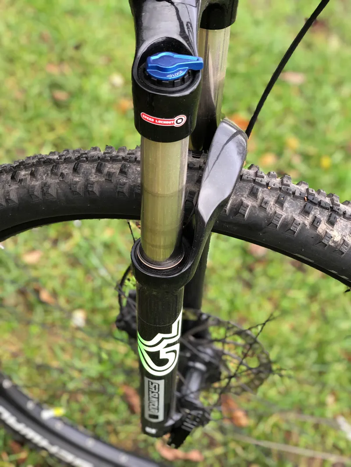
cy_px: 234
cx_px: 176
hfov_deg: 28.0
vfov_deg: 36.8
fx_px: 703
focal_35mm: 52
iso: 80
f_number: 2.4
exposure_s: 1/40
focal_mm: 6
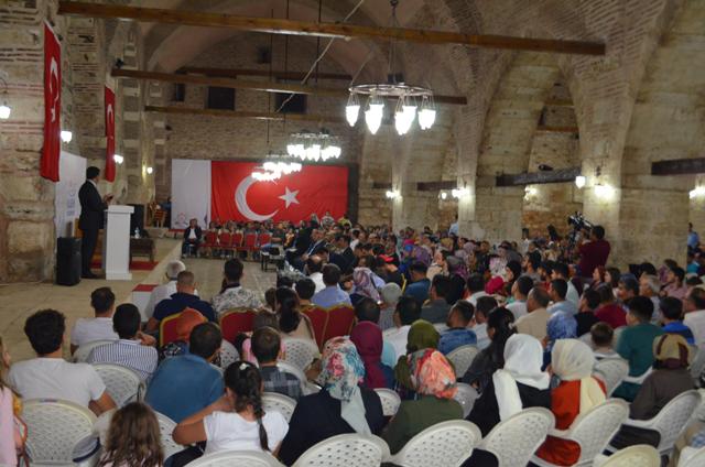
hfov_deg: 49.6
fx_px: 762
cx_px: 352
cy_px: 234
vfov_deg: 34.1
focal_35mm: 39
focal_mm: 26
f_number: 4.2
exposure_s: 1/60
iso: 2200
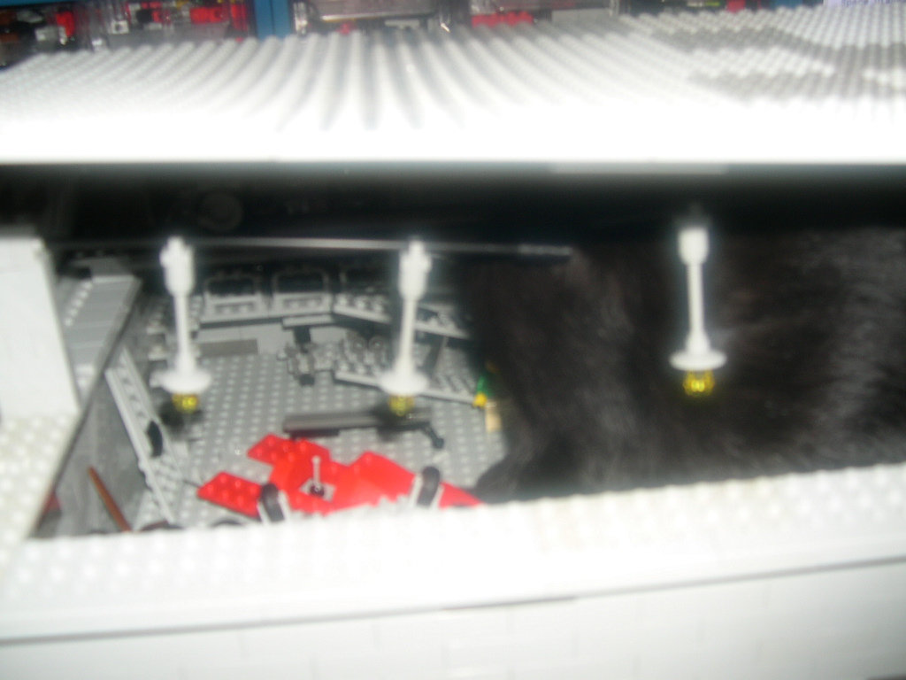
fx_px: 995
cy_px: 340
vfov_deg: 37.7
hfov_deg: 49.0
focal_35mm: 38
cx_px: 453
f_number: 2.8
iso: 100
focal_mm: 8
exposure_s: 1/60
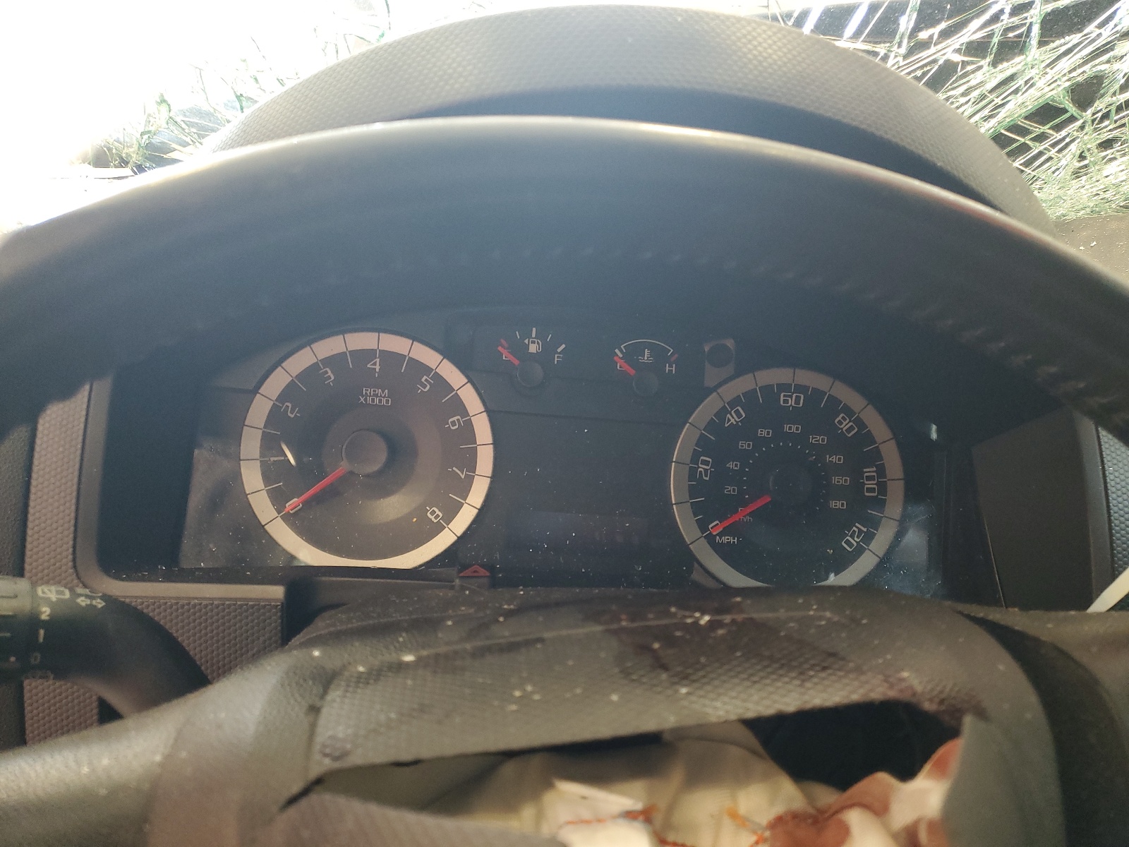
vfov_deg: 53.1
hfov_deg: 67.3
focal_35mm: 26
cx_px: 564
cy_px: 424
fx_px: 848
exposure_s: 1/60.2
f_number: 1.5
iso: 129
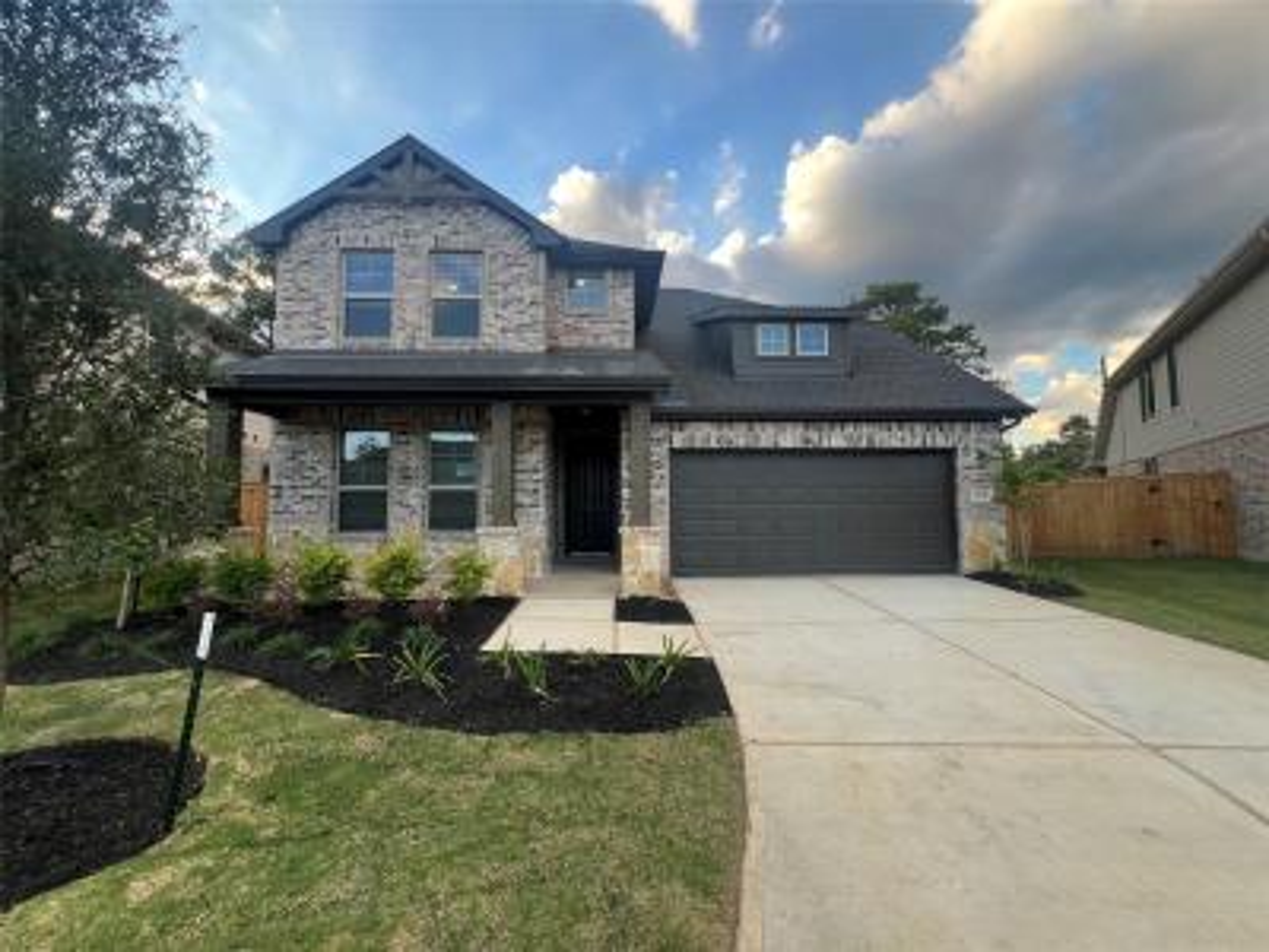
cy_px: 476
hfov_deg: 106.2
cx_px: 634
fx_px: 477
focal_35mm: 13
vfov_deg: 89.9
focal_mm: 1.57
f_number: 1.8
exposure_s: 1/132
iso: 32
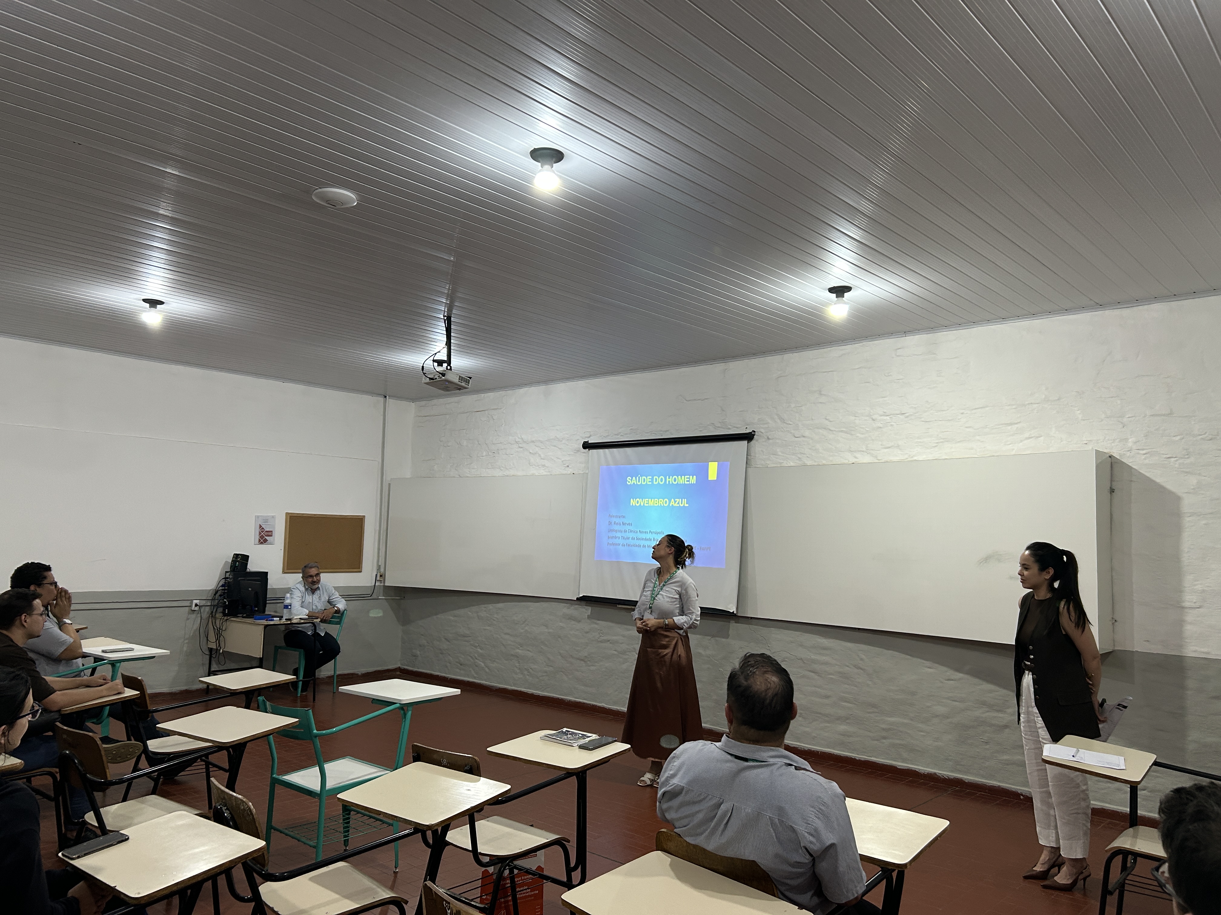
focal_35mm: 26
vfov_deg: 53.1
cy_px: 458
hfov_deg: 67.3
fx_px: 917
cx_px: 610
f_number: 1.5
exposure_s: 1/120
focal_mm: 5.7
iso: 125
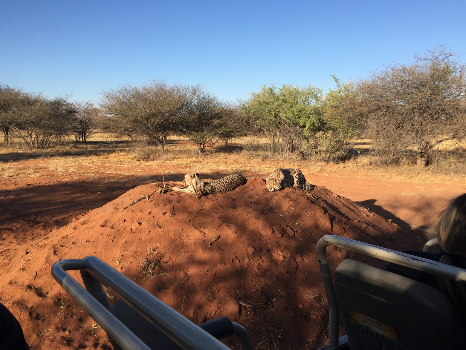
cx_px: 235
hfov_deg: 60.0
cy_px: 177
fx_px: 404
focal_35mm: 30
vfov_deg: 46.8
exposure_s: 1/1099
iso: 32
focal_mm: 4.15
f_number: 2.2
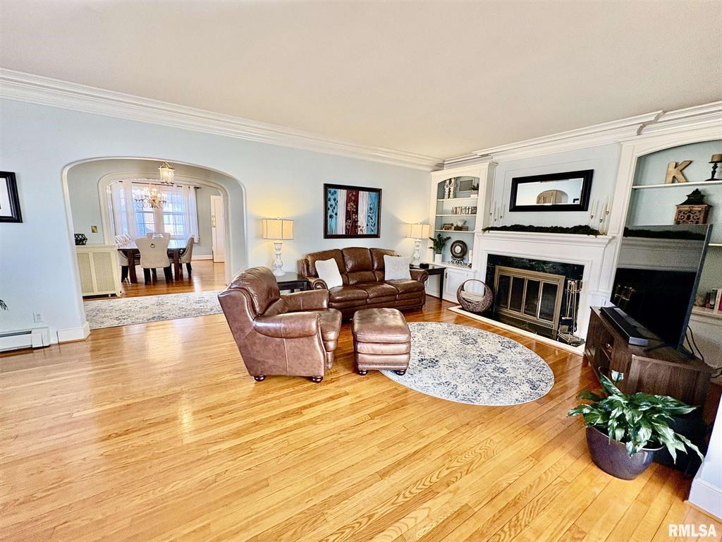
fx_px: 292
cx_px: 361
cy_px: 271
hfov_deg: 102.1
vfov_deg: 85.7
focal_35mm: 14
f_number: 2.2
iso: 200
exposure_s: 1/60
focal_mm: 2.22
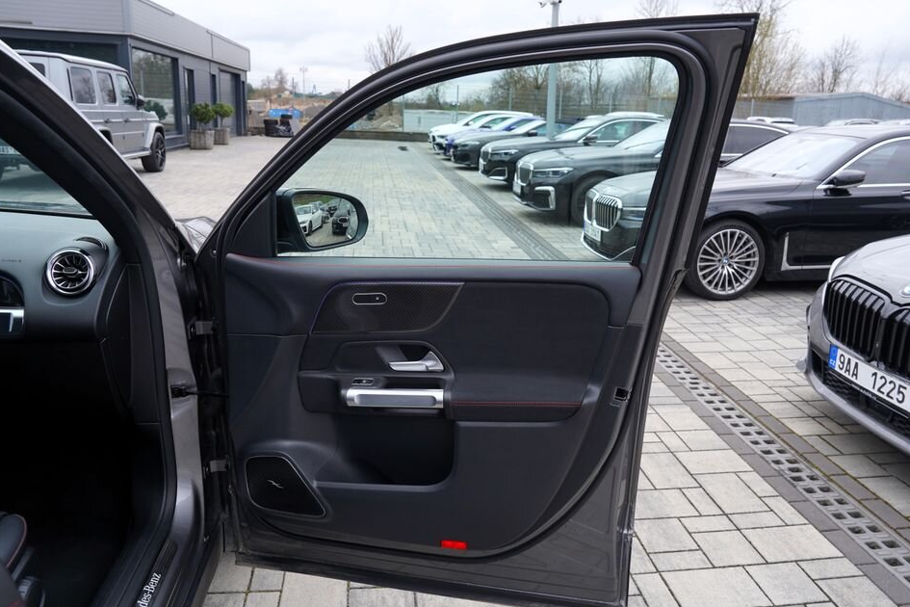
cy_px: 315
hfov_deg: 69.4
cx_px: 474
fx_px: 657
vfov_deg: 49.5
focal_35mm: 26
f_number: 6.3
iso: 100
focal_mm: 24
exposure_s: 1/160
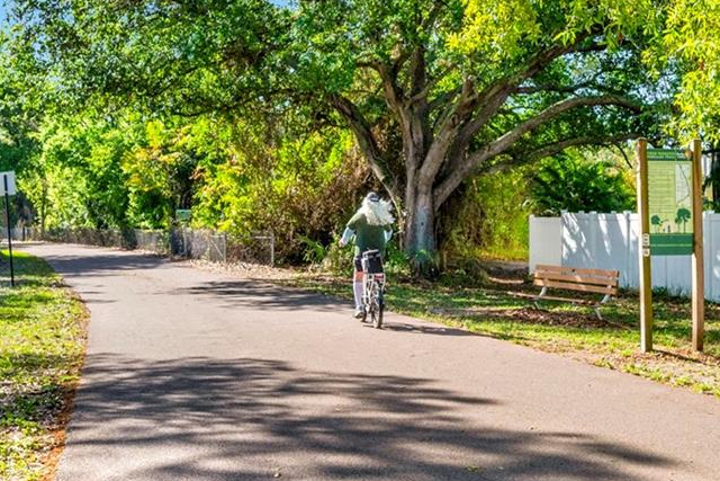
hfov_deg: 38.7
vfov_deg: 26.4
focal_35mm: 51
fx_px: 1025
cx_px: 397
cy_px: 238
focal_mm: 20.5
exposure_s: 1/400
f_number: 6.3
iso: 250
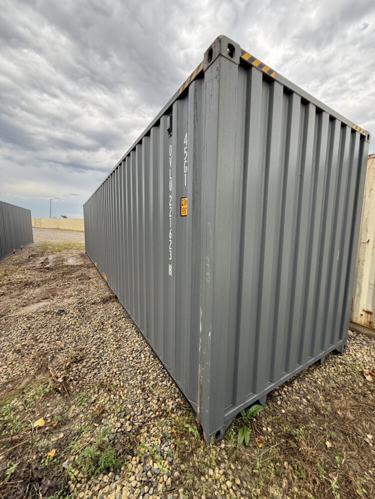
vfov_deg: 102.1
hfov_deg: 85.7
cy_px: 250
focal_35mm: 14
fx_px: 202
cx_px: 188
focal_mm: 2.22
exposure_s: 1/113
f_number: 2.2
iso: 64
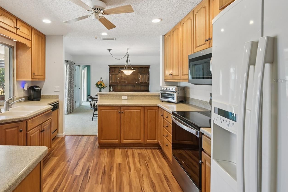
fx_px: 152
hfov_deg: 85.5
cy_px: 80
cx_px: 111
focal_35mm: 19
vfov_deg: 64.2
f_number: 8
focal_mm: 15
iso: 400
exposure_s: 1/20
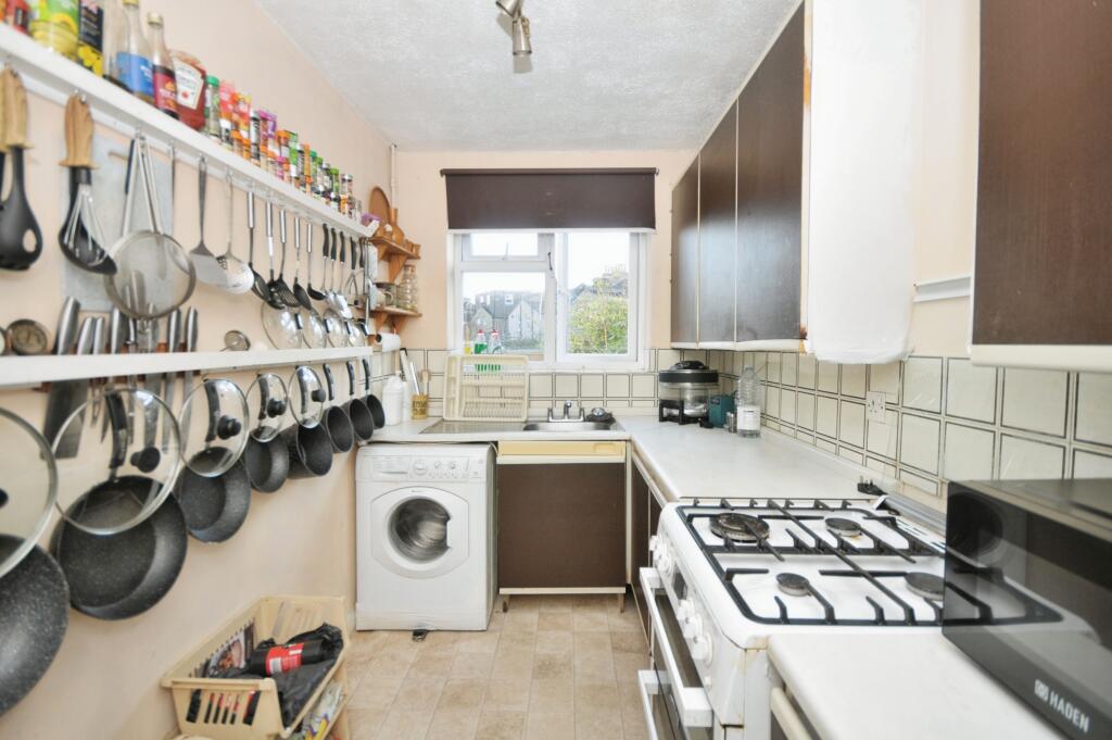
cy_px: 370
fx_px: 463
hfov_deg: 100.4
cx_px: 556
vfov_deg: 77.2
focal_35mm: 15
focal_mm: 10
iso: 200
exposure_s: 1/60
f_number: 5
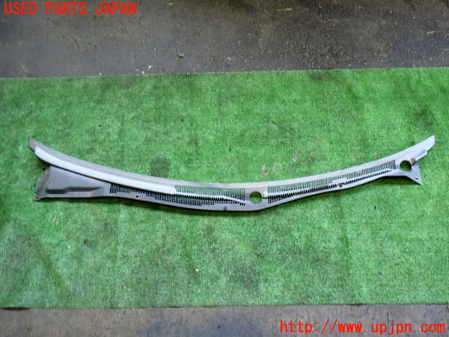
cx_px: 224
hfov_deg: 60.0
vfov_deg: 46.8
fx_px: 389
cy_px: 168
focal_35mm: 30
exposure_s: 1/30
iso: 250
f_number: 2.3
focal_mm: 5.4
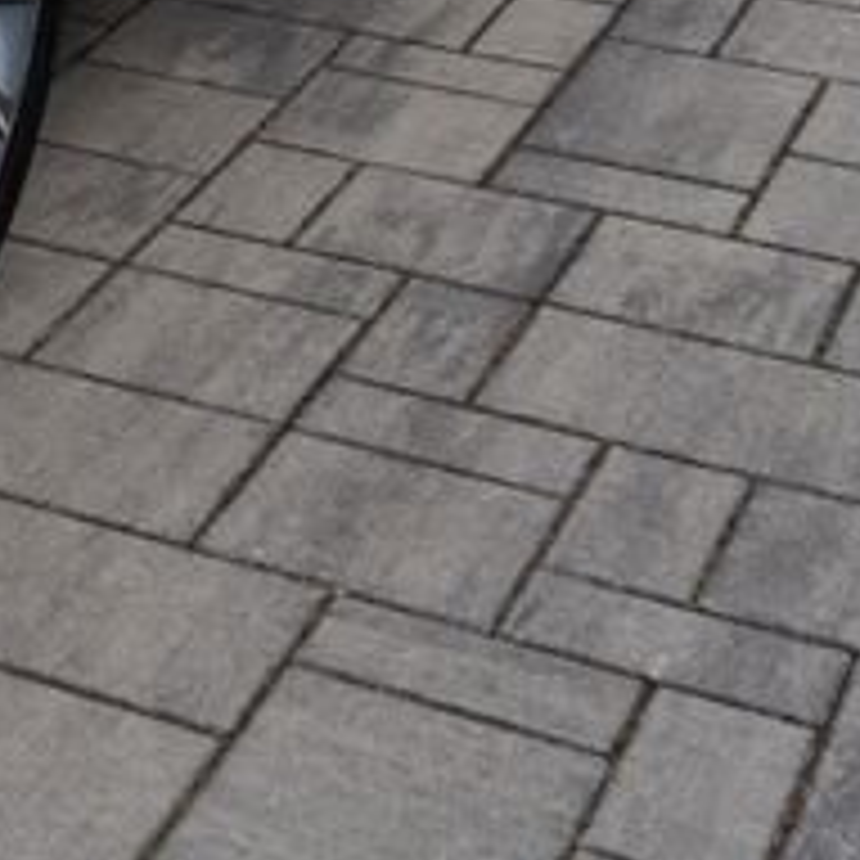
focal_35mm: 114
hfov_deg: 13.6
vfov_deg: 13.8
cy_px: -624
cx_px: -707
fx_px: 3204
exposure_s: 1/160
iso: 100
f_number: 6.3
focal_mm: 25
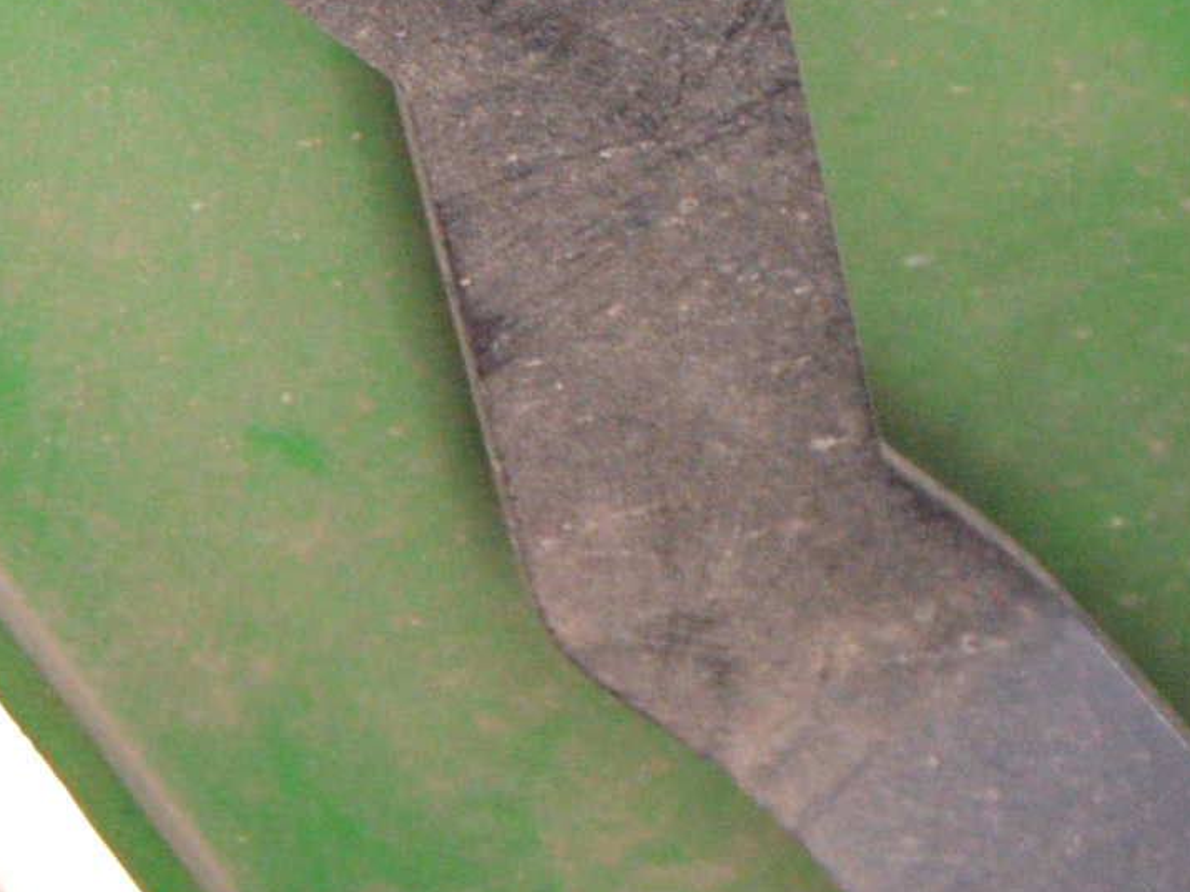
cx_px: 731
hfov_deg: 5.5
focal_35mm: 363
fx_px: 12479
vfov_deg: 4.1
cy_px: -106
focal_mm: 40
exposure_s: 1/160
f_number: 6.3
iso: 800
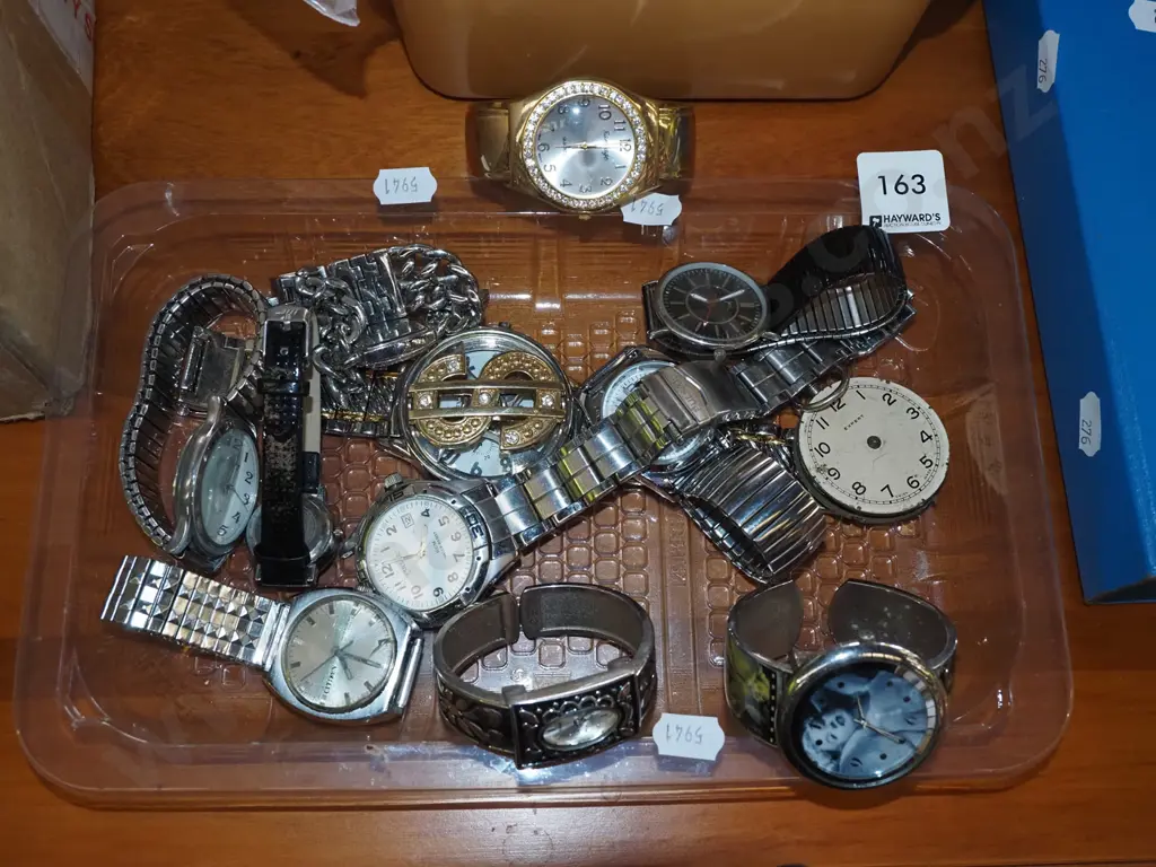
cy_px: 434
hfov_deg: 49.0
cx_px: 578
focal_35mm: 38
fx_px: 1269
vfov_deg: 37.7
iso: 2500
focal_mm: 19
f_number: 5.6
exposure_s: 1/160
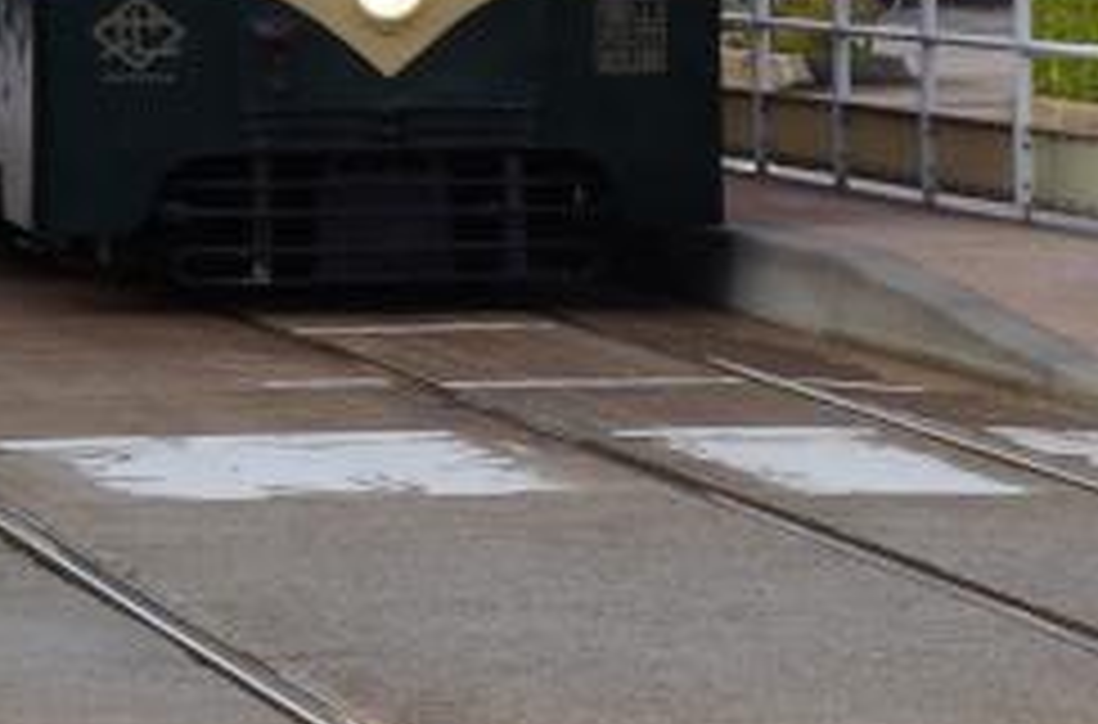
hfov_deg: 5.6
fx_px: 11218
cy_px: -153
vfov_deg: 3.7
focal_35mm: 369
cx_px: 778
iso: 200
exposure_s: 1/180
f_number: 4.5
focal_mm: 50
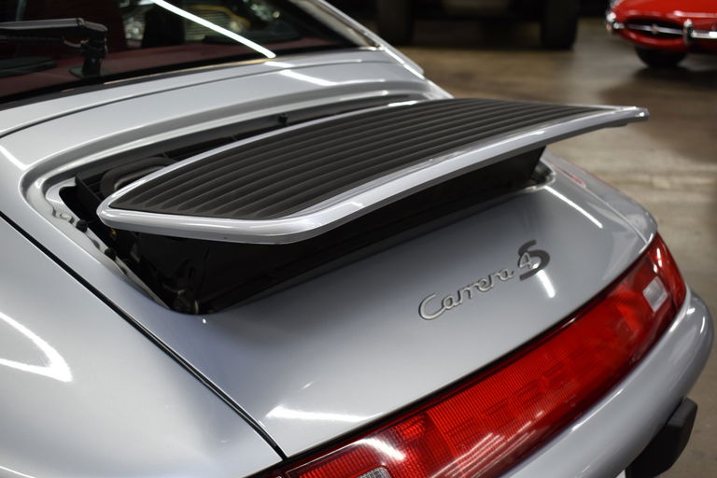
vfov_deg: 28.1
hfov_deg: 41.1
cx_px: 358
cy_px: 239
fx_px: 956
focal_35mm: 48
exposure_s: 1/50
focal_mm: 32
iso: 400
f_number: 4.5
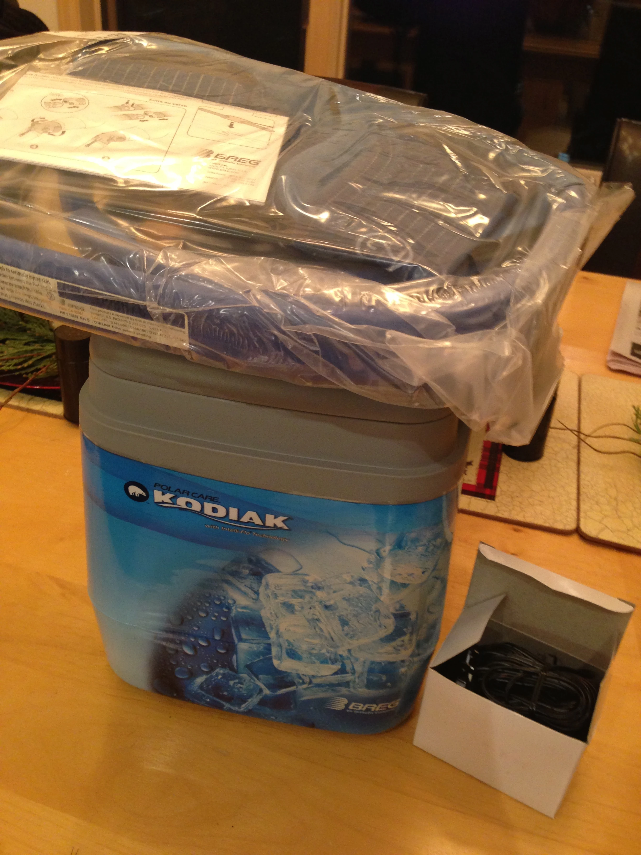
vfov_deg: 55.4
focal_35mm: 33
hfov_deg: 42.9
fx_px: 815
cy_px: 428
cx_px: 320
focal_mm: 4.13
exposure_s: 1/20
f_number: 2.4
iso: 200
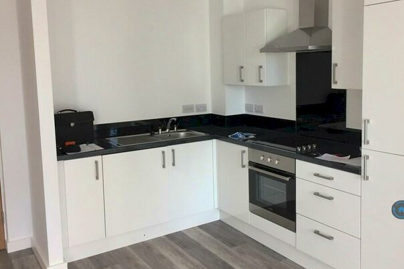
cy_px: 111
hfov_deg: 54.2
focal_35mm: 35
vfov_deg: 37.7
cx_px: 234
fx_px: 393
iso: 50
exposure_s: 1/33
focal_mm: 4.15
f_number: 2.2
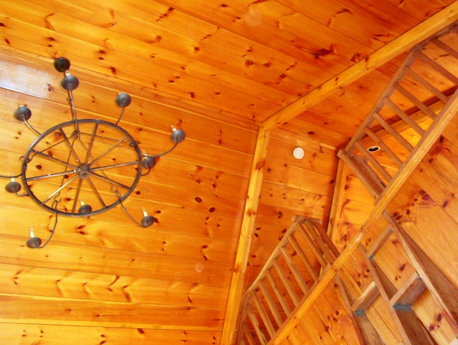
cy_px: 172
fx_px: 477
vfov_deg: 39.8
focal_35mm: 36
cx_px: 229
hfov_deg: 51.2
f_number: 2.76
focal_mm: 5.54
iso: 140
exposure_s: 1/30
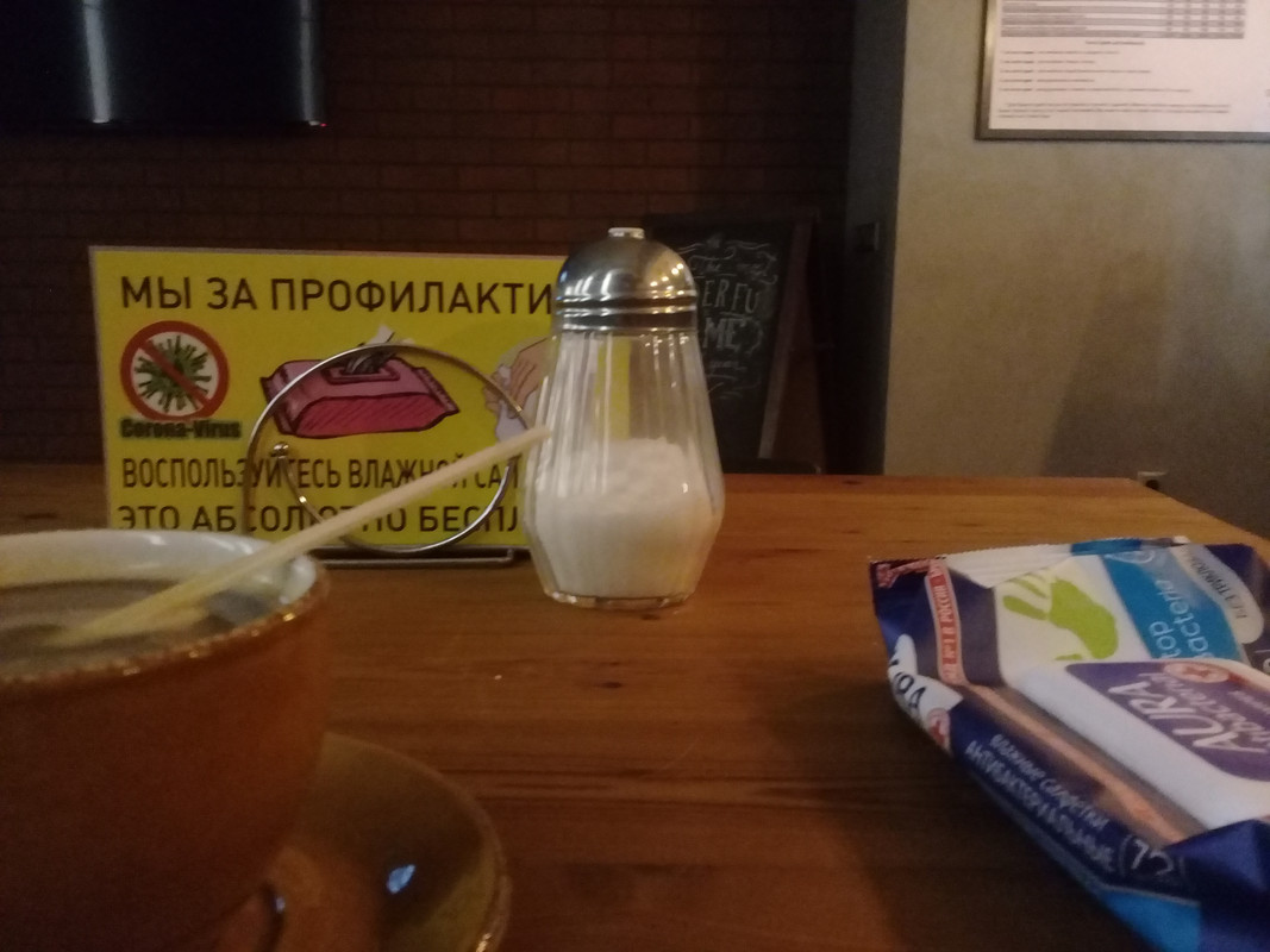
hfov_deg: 58.4
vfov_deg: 45.4
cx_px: 635
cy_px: 476
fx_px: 1137
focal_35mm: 31
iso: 500
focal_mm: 3.3
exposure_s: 1/17
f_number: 2.2
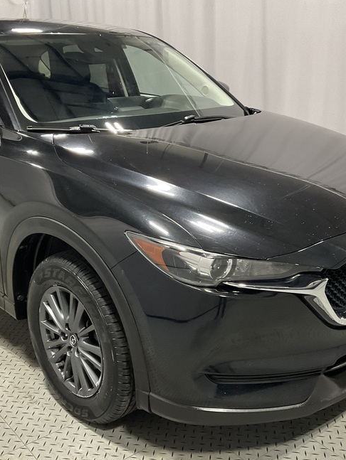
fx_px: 573
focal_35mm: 43
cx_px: 158
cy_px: 241
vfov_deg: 43.8
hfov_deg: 33.6
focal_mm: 3
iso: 125
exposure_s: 1/60
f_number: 1.8
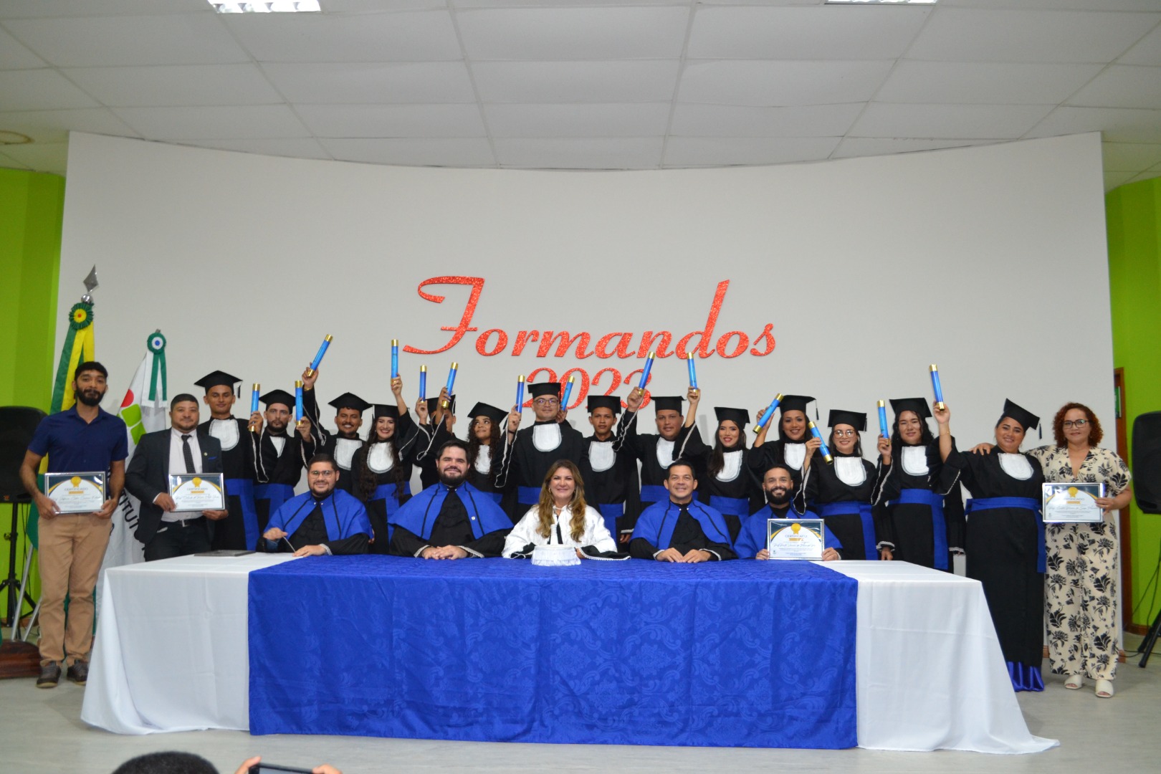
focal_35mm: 30
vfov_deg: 43.6
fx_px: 967
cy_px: 387
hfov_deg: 61.9
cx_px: 580
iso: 1250
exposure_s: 1/60
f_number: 3.8
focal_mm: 20
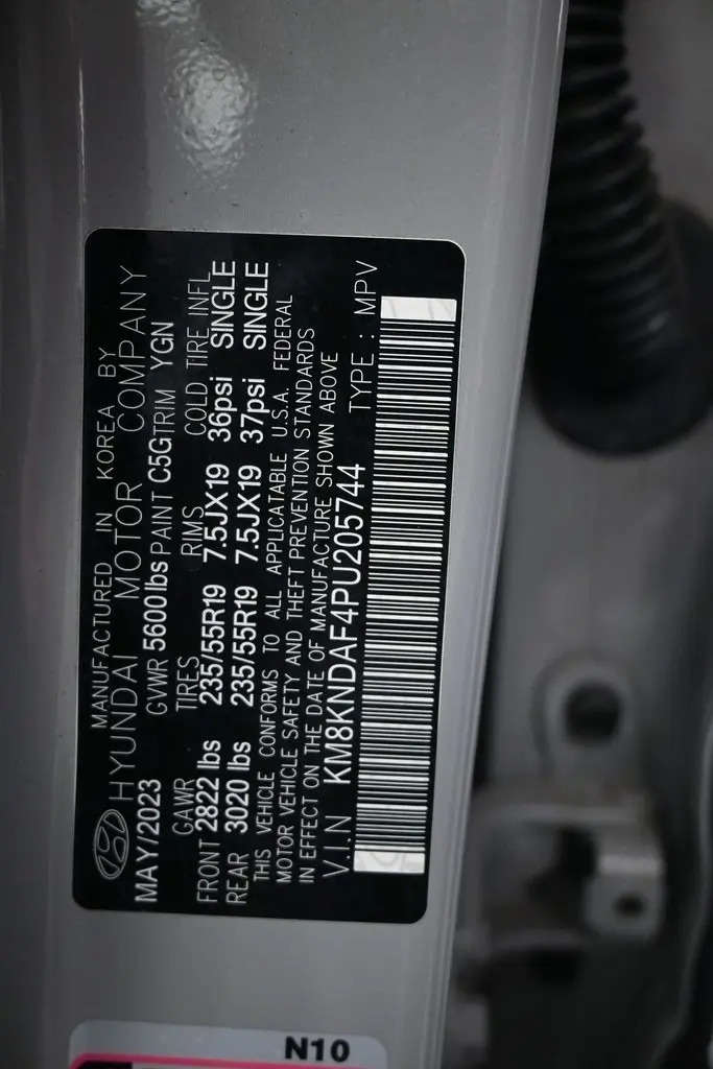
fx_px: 1002
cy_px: 534
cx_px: 356
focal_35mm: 34
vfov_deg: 56.1
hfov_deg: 39.2
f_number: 4
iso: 1250
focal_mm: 22.5
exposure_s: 1/125
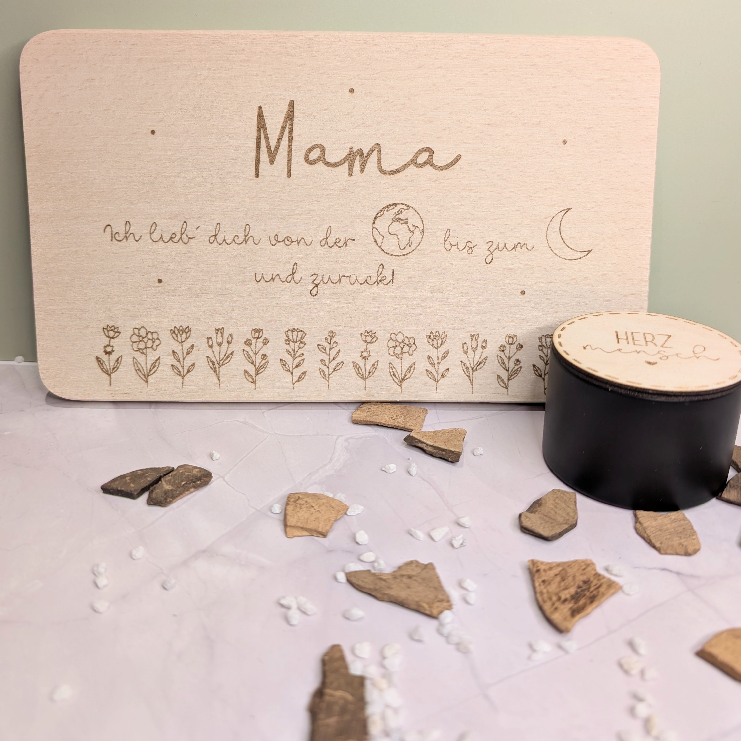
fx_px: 702
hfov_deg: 55.6
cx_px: 380
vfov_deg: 55.1
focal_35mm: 29
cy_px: 290
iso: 30
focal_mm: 6.9
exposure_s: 1/29.1
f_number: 1.68
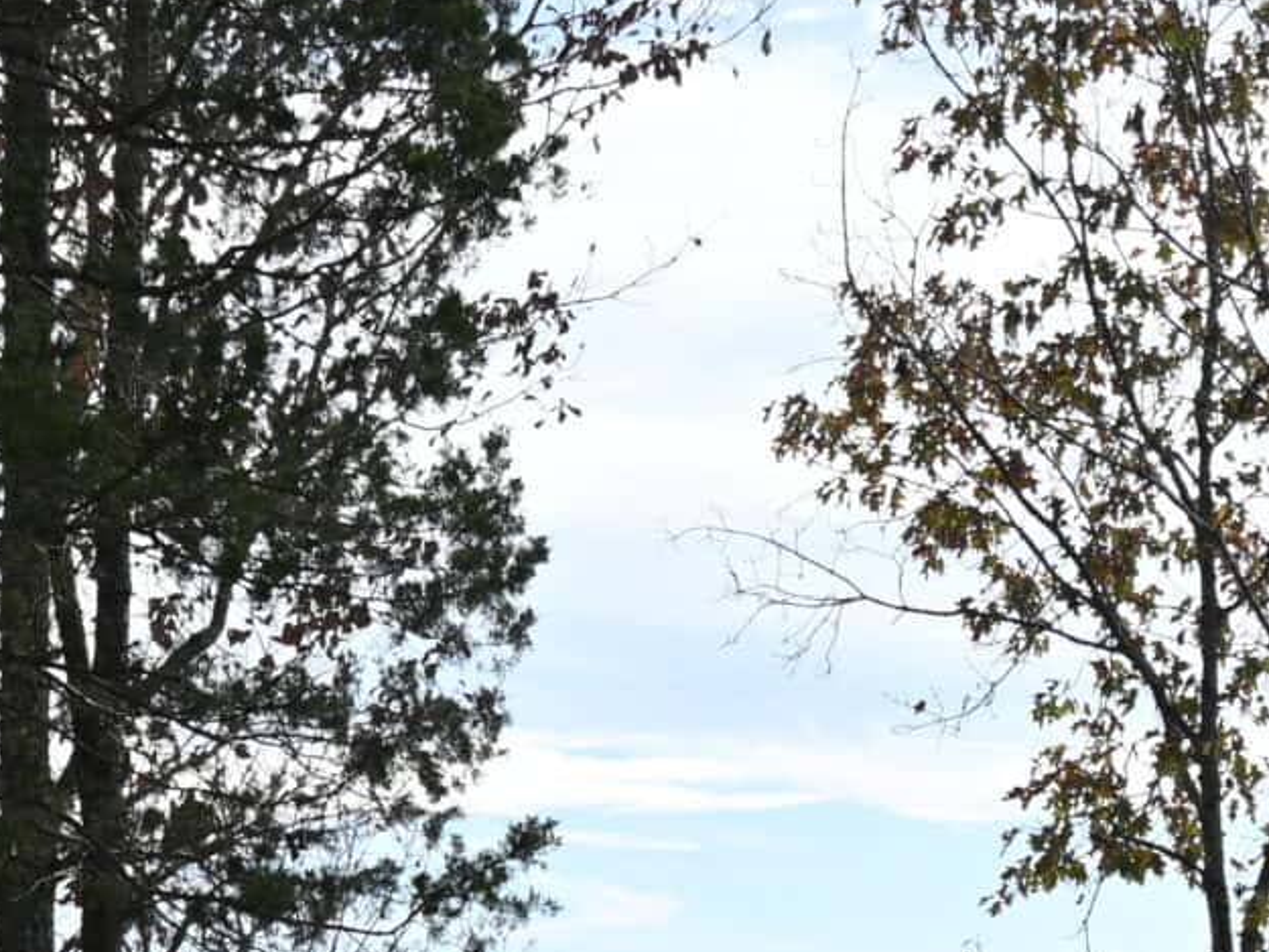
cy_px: 1153
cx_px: 343
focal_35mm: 118
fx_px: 4327
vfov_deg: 12.3
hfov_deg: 16.6
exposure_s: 1/320
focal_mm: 20
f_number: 6.3
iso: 100
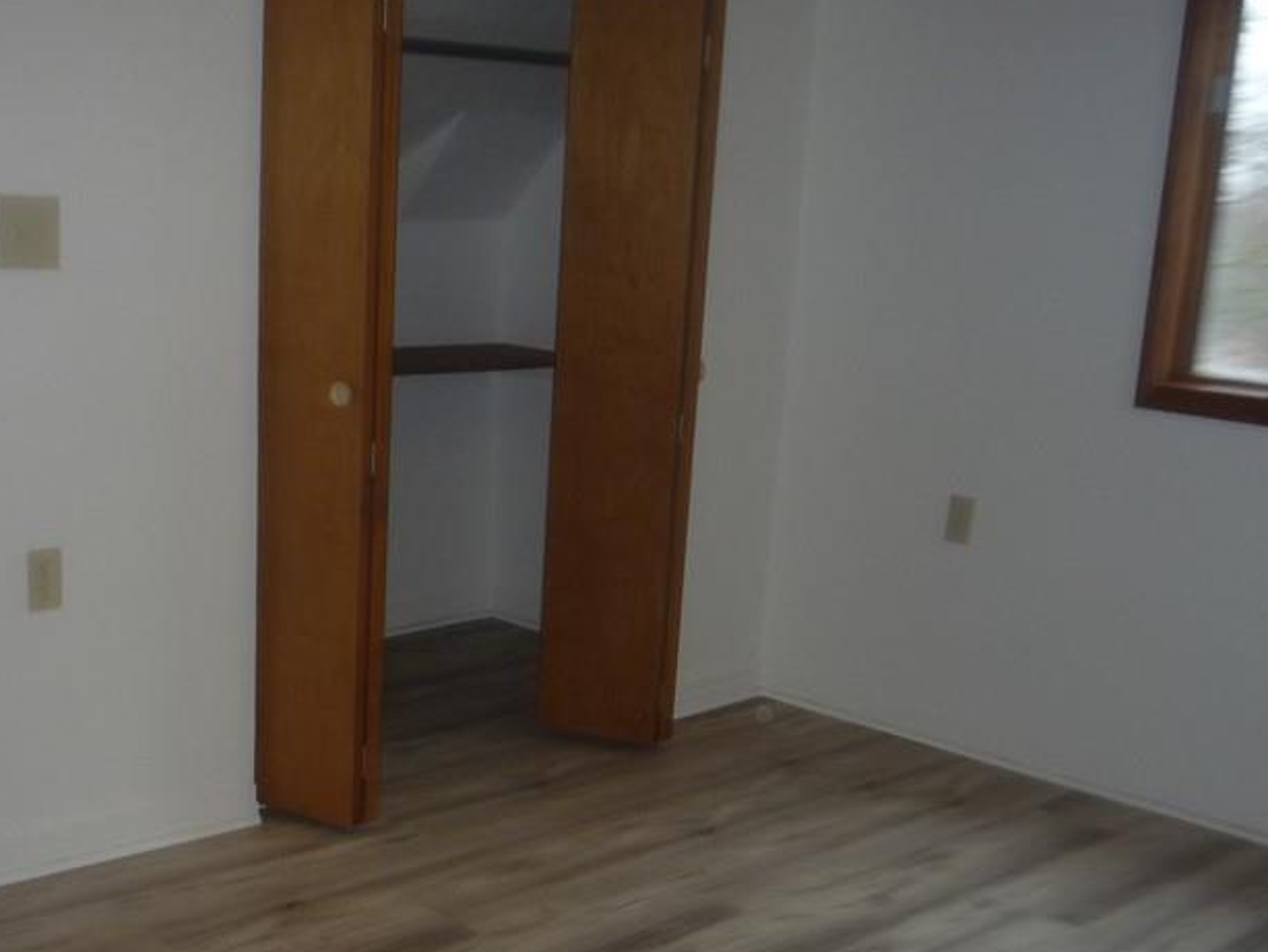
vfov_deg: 28.7
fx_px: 1832
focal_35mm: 50
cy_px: 719
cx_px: 502
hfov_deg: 38.0
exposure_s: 1/30
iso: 125
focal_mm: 5.2
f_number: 3.3
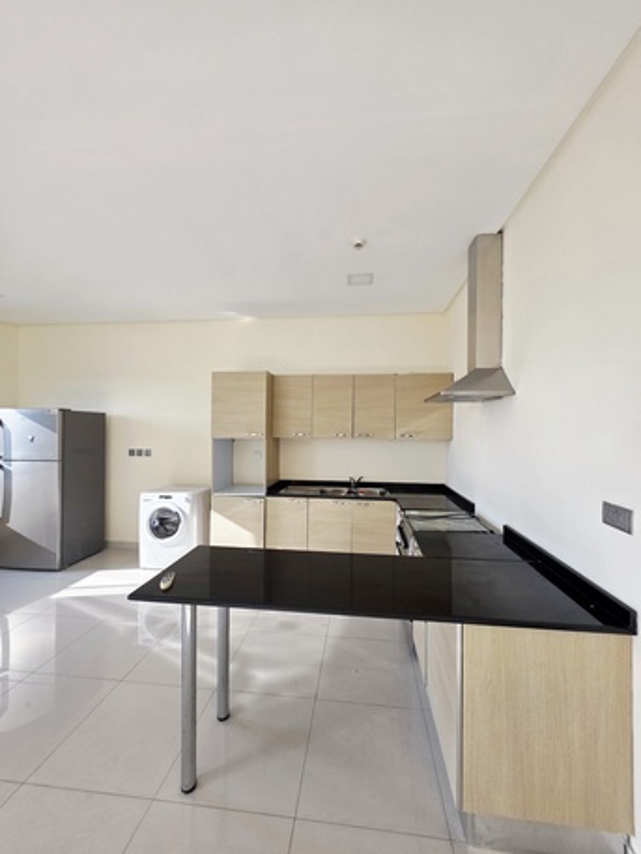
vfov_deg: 106.2
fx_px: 321
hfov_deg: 89.9
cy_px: 427
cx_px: 320
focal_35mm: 13
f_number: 1.9
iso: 160
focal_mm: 2.2
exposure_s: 1/370
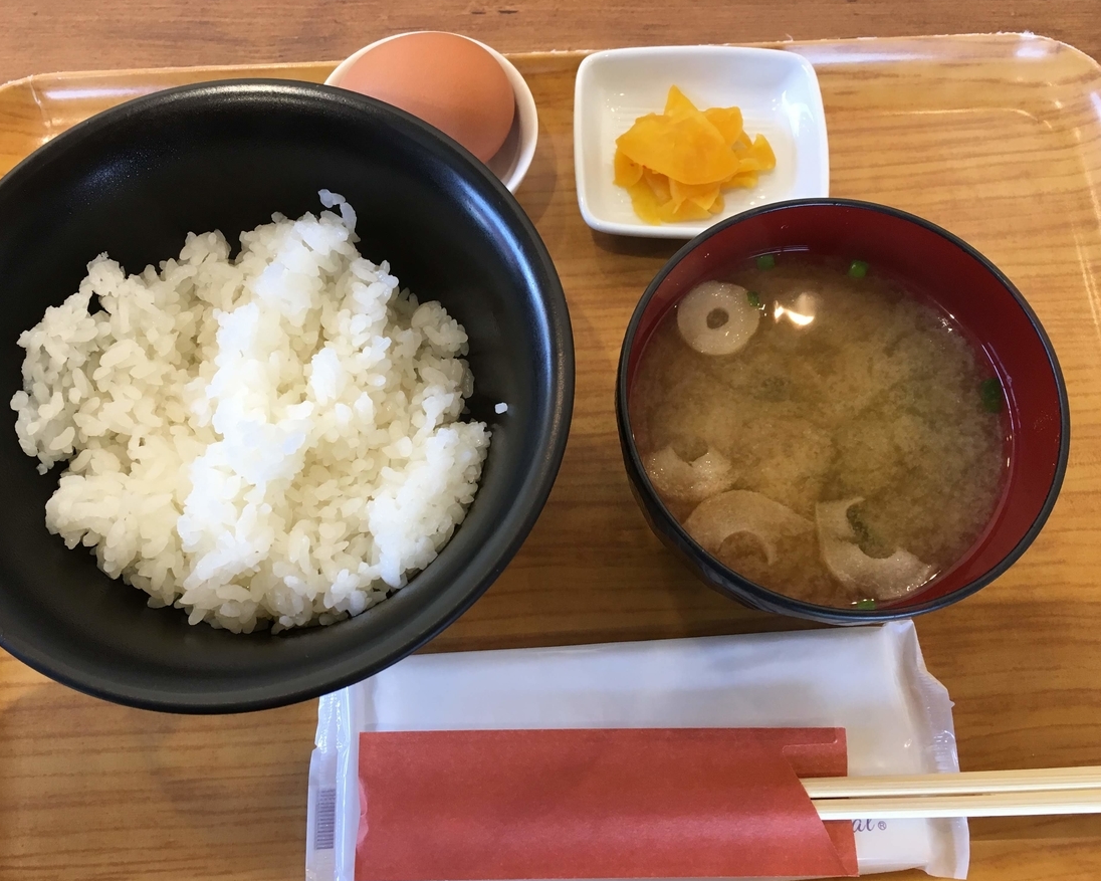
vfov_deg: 47.1
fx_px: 1010
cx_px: 539
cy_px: 439
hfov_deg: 57.2
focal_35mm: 31
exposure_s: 1/30
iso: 40
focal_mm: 4.15
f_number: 2.2
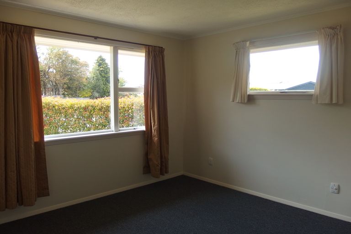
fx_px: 253
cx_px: 176
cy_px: 117
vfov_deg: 49.6
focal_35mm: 26
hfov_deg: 69.4
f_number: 2.5
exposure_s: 1/320
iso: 100
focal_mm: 4.7
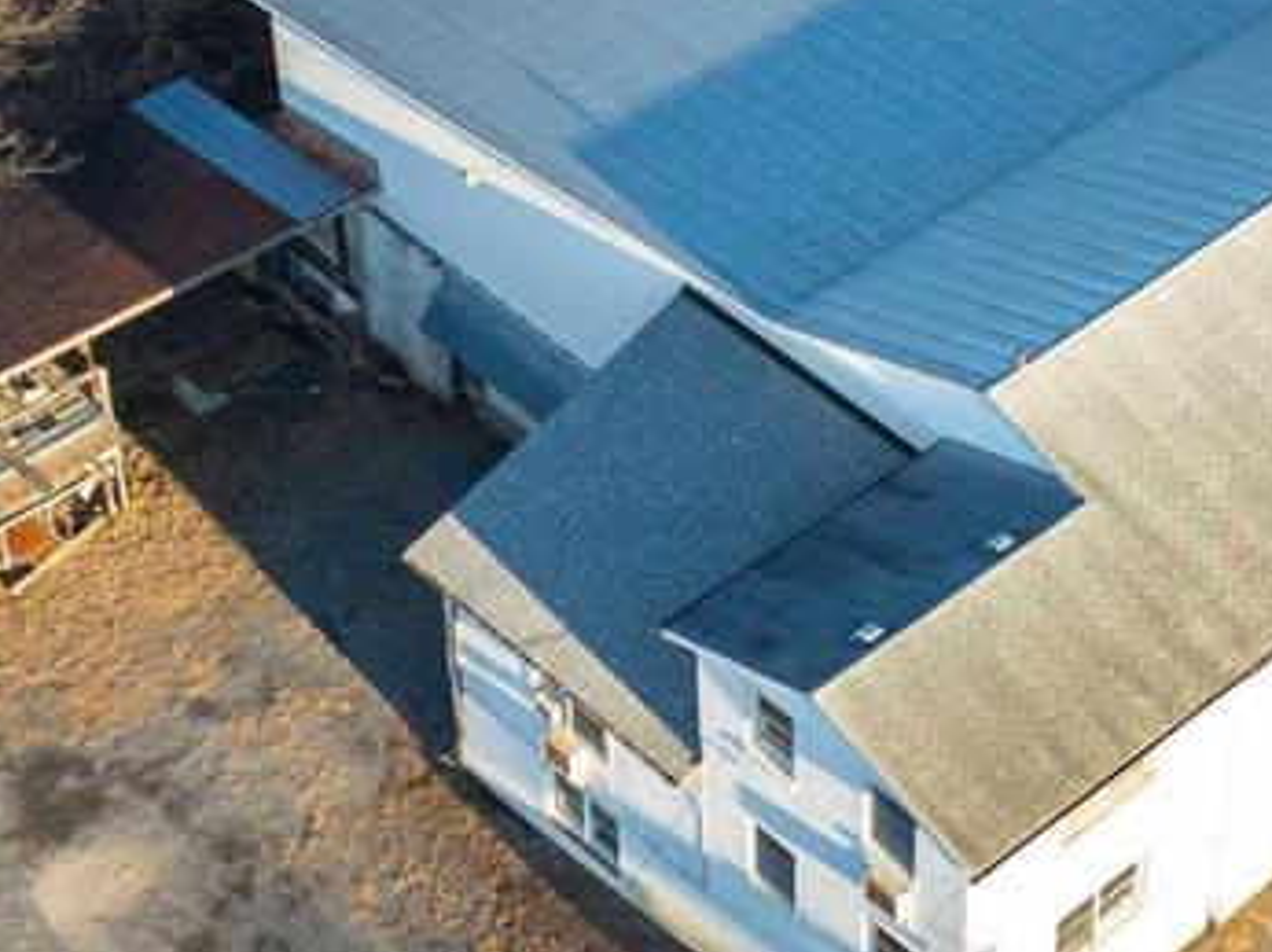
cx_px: 879
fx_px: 3672
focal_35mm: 100
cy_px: 257
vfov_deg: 14.7
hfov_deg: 19.6
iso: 150
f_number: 2.8
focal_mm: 12.29
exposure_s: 1/500
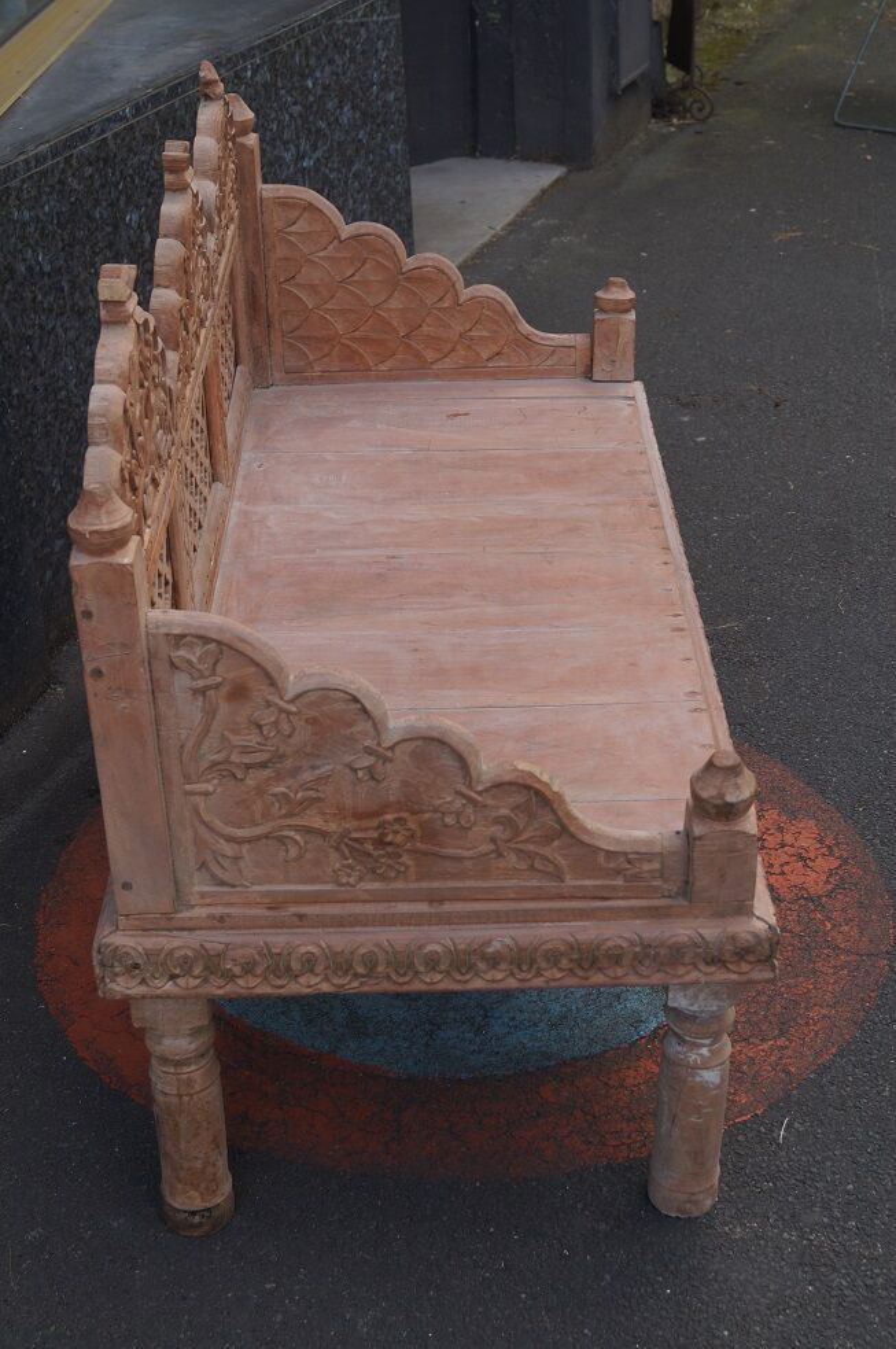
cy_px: 674
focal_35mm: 52
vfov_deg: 38.2
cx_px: 448
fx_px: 1946
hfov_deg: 25.9
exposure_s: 1/100
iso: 100
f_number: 6.3
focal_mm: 35
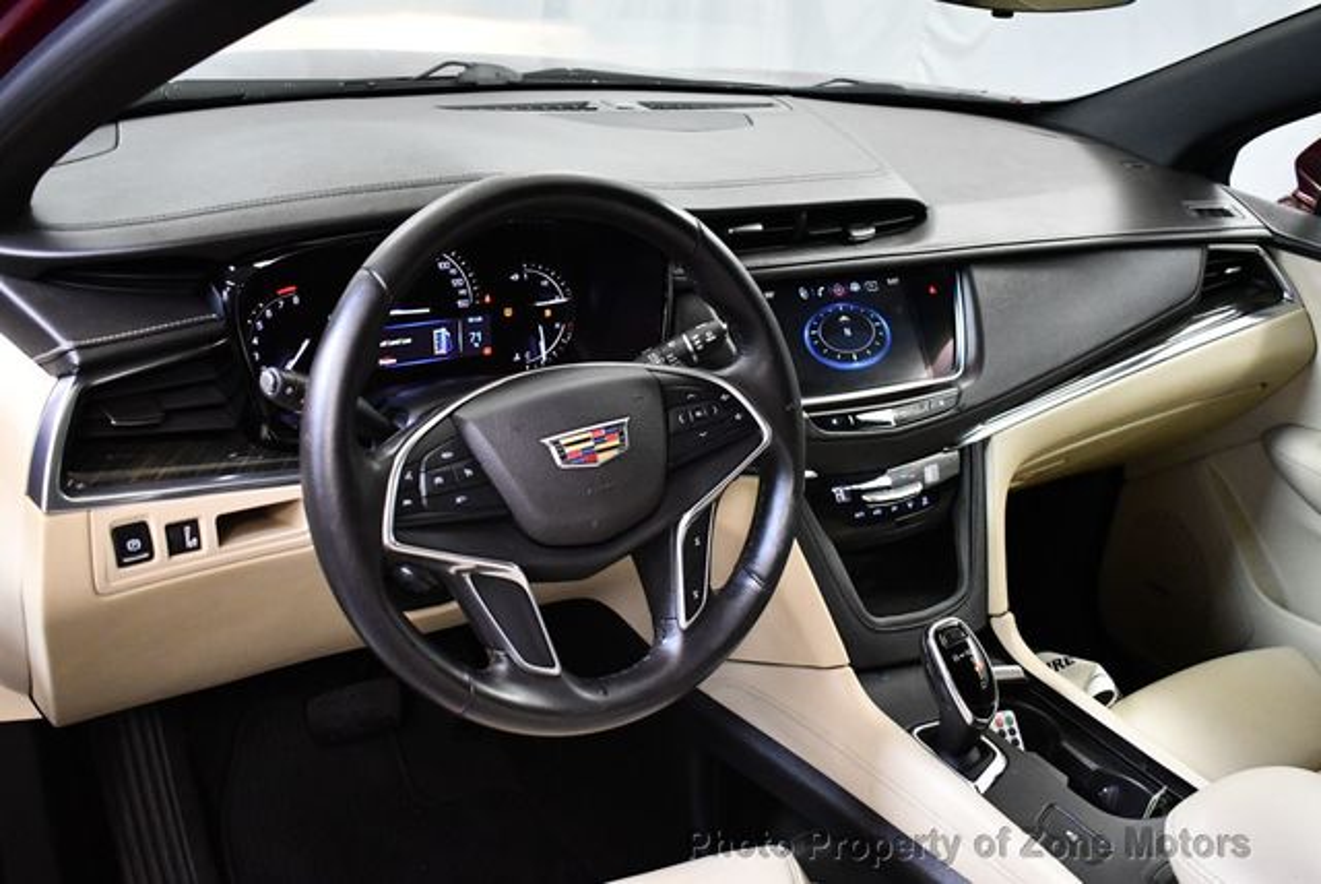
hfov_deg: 53.1
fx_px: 1322
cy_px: 442
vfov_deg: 36.9
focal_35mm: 36
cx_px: 660
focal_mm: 18
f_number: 3.5
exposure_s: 1/125
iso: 3200
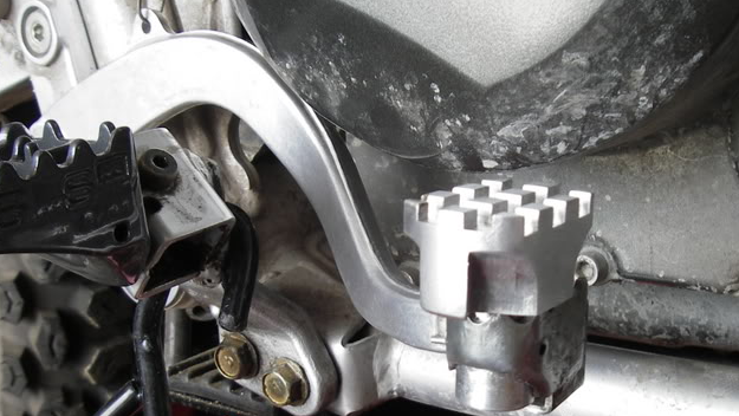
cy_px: 293
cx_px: 391
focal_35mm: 53
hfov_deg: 39.1
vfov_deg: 22.5
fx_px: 1039
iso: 50
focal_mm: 6.3
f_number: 3.3
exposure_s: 1/30
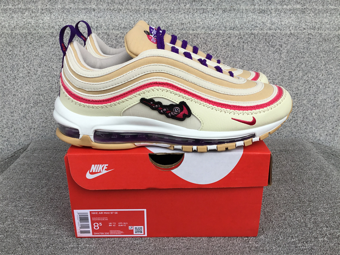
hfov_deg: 58.4
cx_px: 170
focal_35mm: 31
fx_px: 304
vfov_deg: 45.4
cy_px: 128
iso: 25
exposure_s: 1/895
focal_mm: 3.3
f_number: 2.4
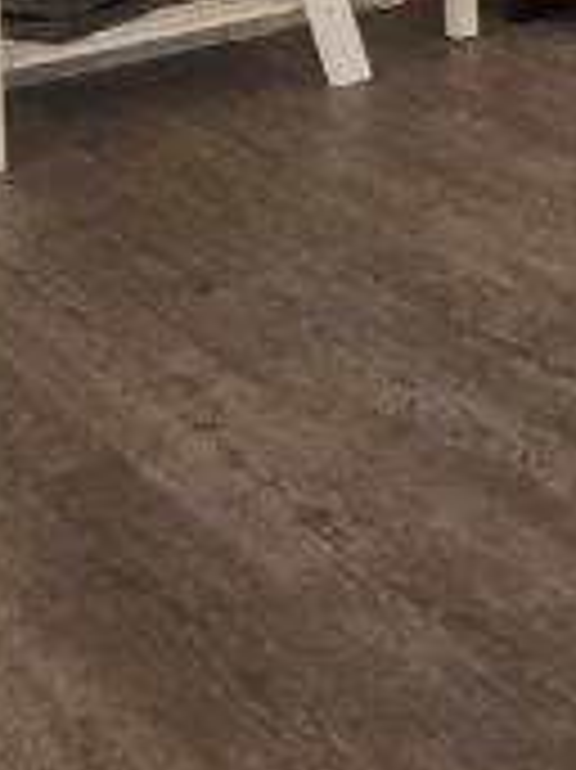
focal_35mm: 78
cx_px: 1382
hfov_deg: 13.6
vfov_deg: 22.1
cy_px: -270
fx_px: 1733
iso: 200
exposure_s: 1/60
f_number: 2.2
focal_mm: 2.2
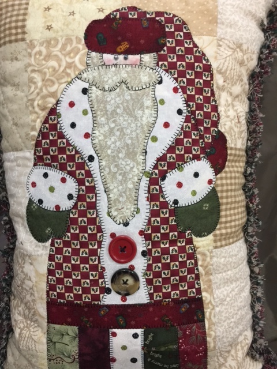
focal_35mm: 29
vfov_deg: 61.7
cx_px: 138
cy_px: 184
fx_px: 309
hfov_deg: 48.2
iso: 100
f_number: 2.2
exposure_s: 1/15
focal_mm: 4.15
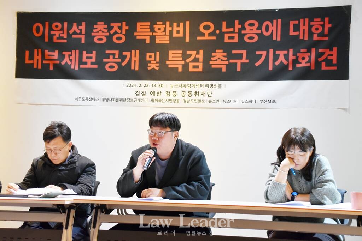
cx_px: 181
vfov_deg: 22.6
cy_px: 120
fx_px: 603
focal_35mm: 60
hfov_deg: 33.4
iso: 1100
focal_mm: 40
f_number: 4.8
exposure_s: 1/60
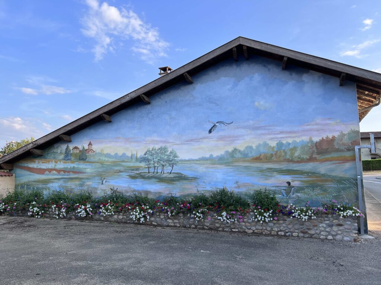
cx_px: 190
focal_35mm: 26
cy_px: 142
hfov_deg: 67.3
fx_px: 286
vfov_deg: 53.1
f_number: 1.5
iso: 50
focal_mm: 5.7
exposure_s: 1/1311
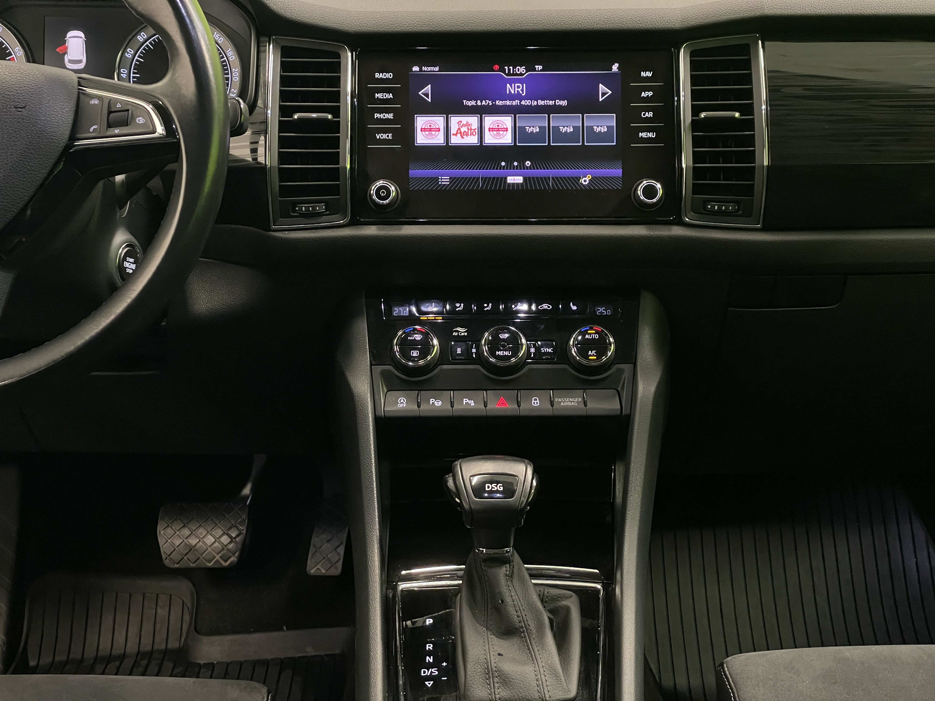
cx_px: 468
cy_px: 350
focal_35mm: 52
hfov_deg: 36.8
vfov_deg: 28.0
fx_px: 1405
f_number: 2
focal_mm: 6
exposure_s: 1/50
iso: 640
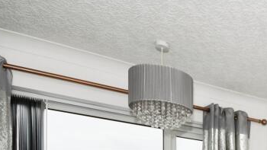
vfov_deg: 20.9
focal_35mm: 46
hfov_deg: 36.3
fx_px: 326
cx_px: 307
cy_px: 242
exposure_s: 1/100
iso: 400
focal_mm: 10
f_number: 8
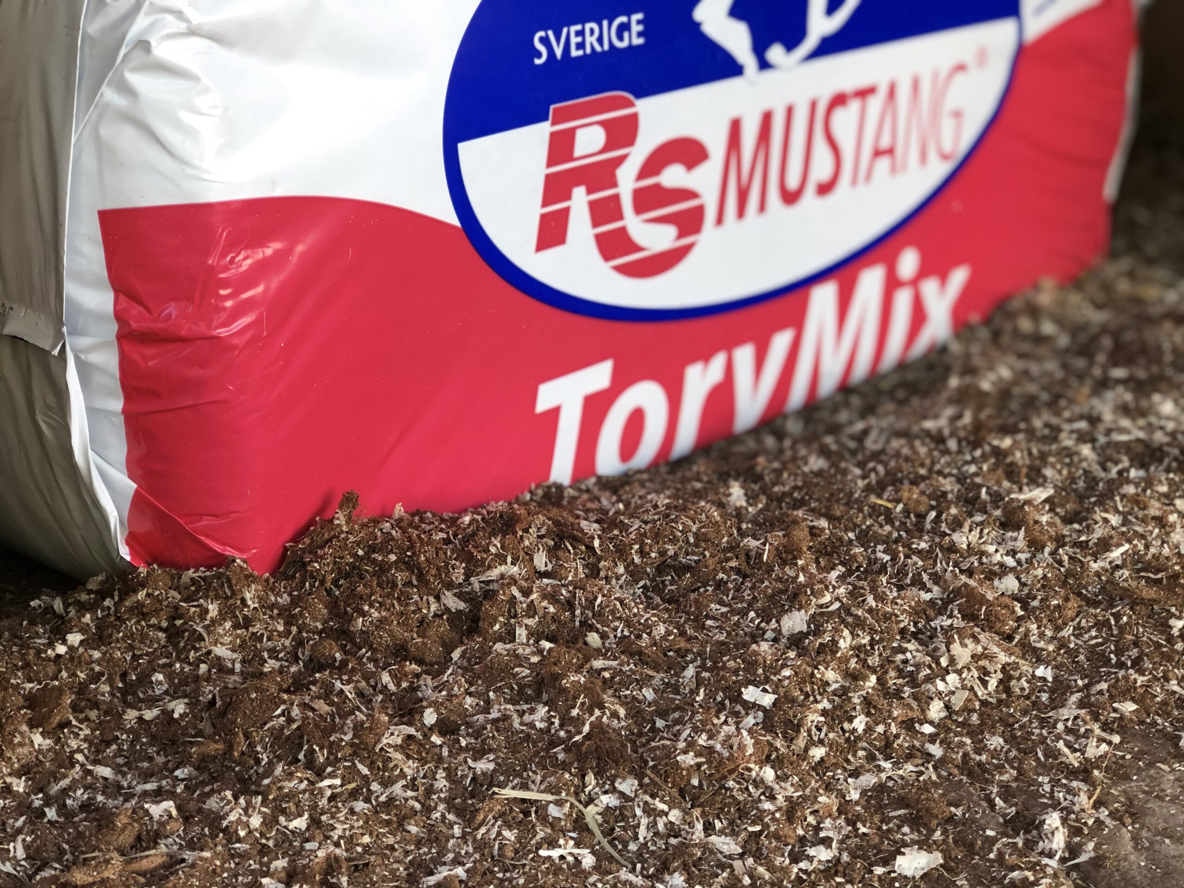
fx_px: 1950
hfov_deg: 33.8
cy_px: 444
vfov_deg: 25.7
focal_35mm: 57
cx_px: 592
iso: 32
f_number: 2.8
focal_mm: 6.6
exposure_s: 1/30
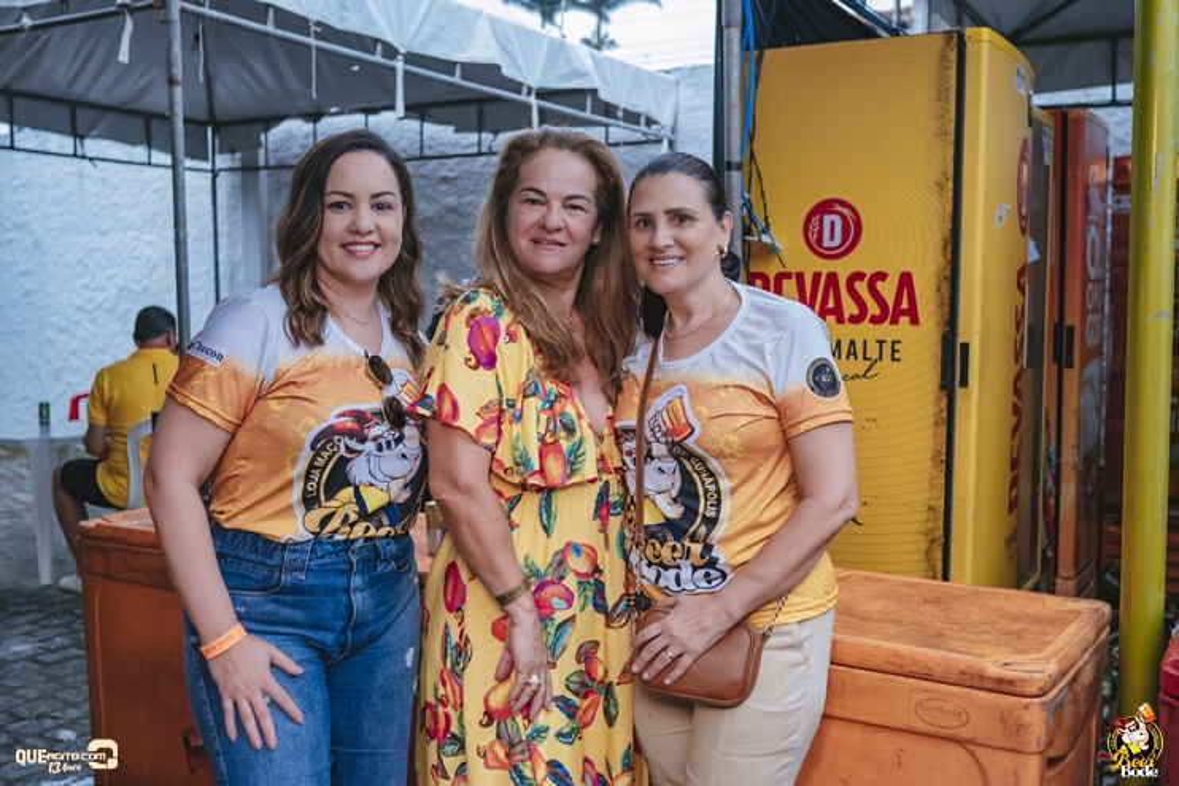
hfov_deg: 53.1
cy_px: 393
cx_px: 590
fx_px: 1179
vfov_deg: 36.9
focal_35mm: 36
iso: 2500
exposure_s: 1/1250
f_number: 2.5
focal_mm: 24
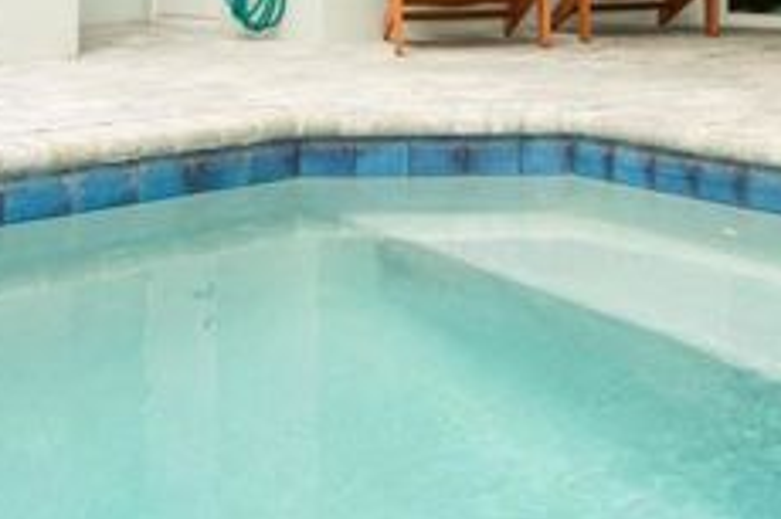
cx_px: 630
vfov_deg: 23.8
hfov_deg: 36.8
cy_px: -90
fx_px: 1127
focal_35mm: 52
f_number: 20
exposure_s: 1/60
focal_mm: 17
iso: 1000
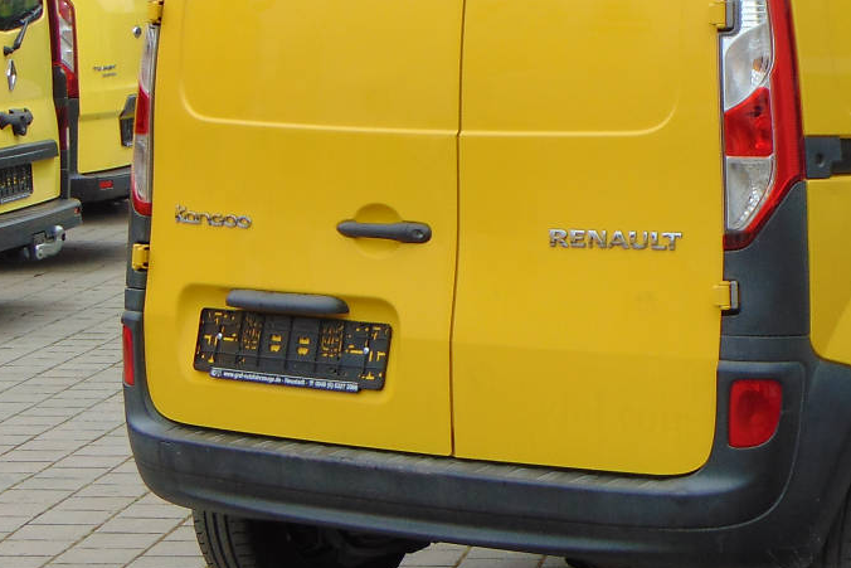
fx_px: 2908
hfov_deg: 16.4
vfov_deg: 11.1
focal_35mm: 123
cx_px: 779
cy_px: 241
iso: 80
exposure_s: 1/200
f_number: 3.5
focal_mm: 9
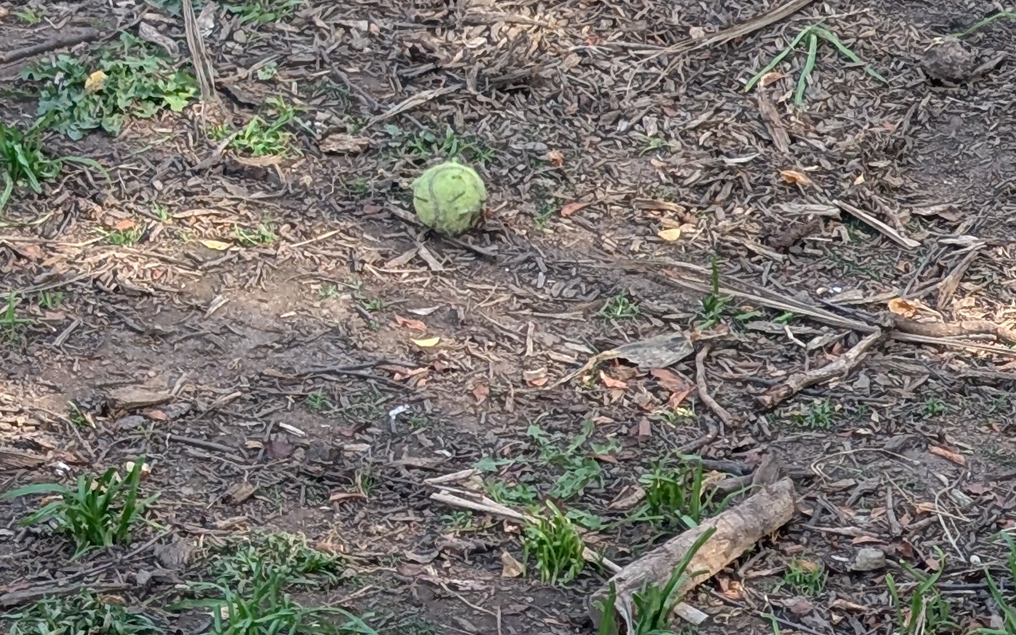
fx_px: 4237
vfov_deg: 8.6
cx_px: 1456
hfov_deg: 13.0
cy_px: 223
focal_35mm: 153
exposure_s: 1/143
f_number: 1.68
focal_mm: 6.9
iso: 22
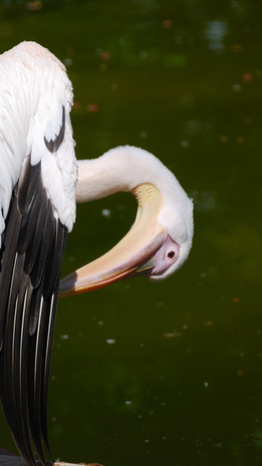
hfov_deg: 3.8
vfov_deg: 6.8
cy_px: 232
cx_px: 21
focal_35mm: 320
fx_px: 3956
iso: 100
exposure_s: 1/800
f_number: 5.6
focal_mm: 135
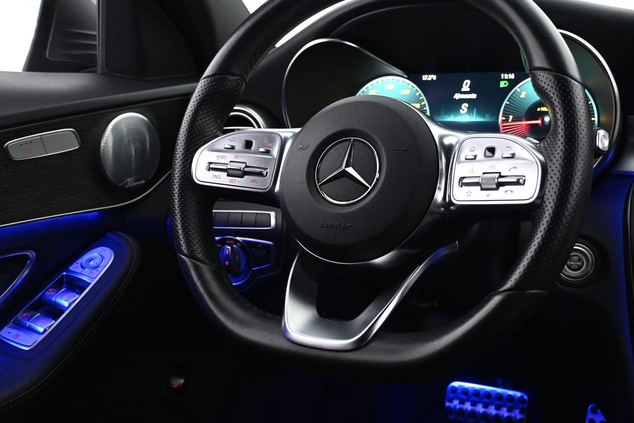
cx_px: 357
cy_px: 156
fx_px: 775
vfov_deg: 30.4
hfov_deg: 44.4
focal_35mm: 44
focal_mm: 22.5
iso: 1600
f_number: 4
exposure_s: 1/25
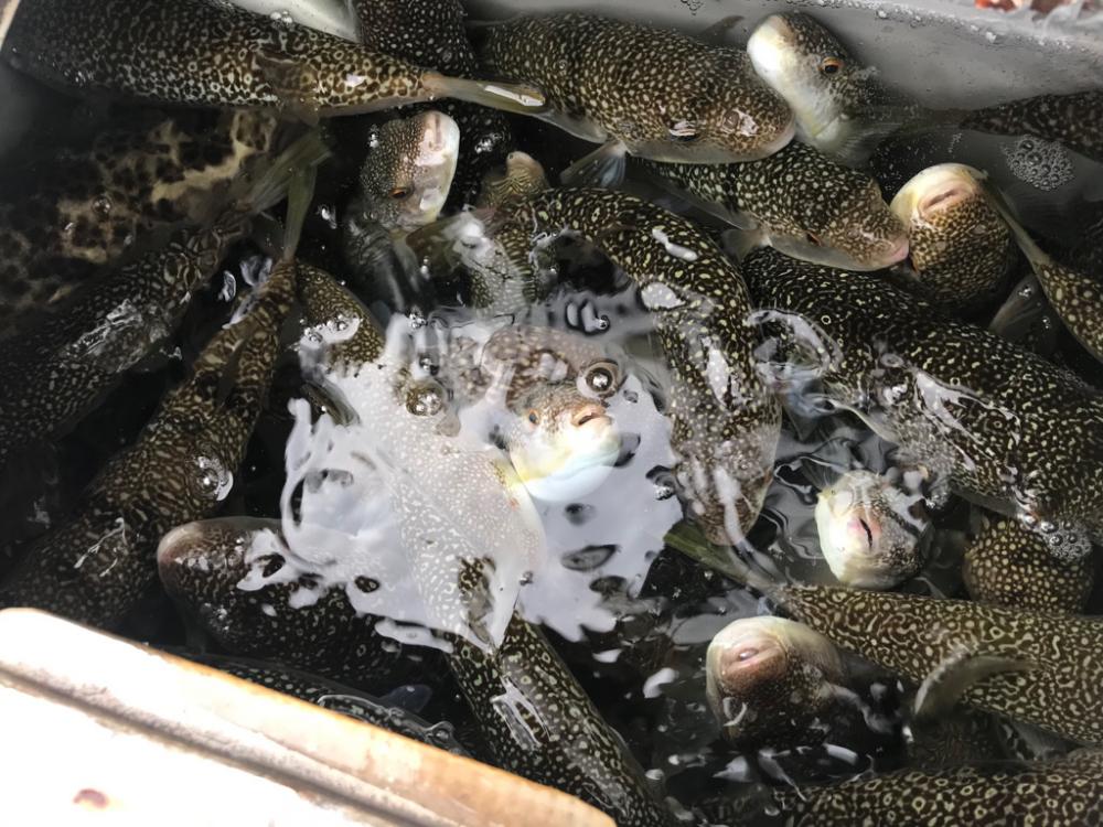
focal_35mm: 28
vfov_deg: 49.7
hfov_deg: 63.4
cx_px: 552
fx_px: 892
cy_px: 414
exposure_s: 1/120
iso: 40
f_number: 1.8
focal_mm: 3.99
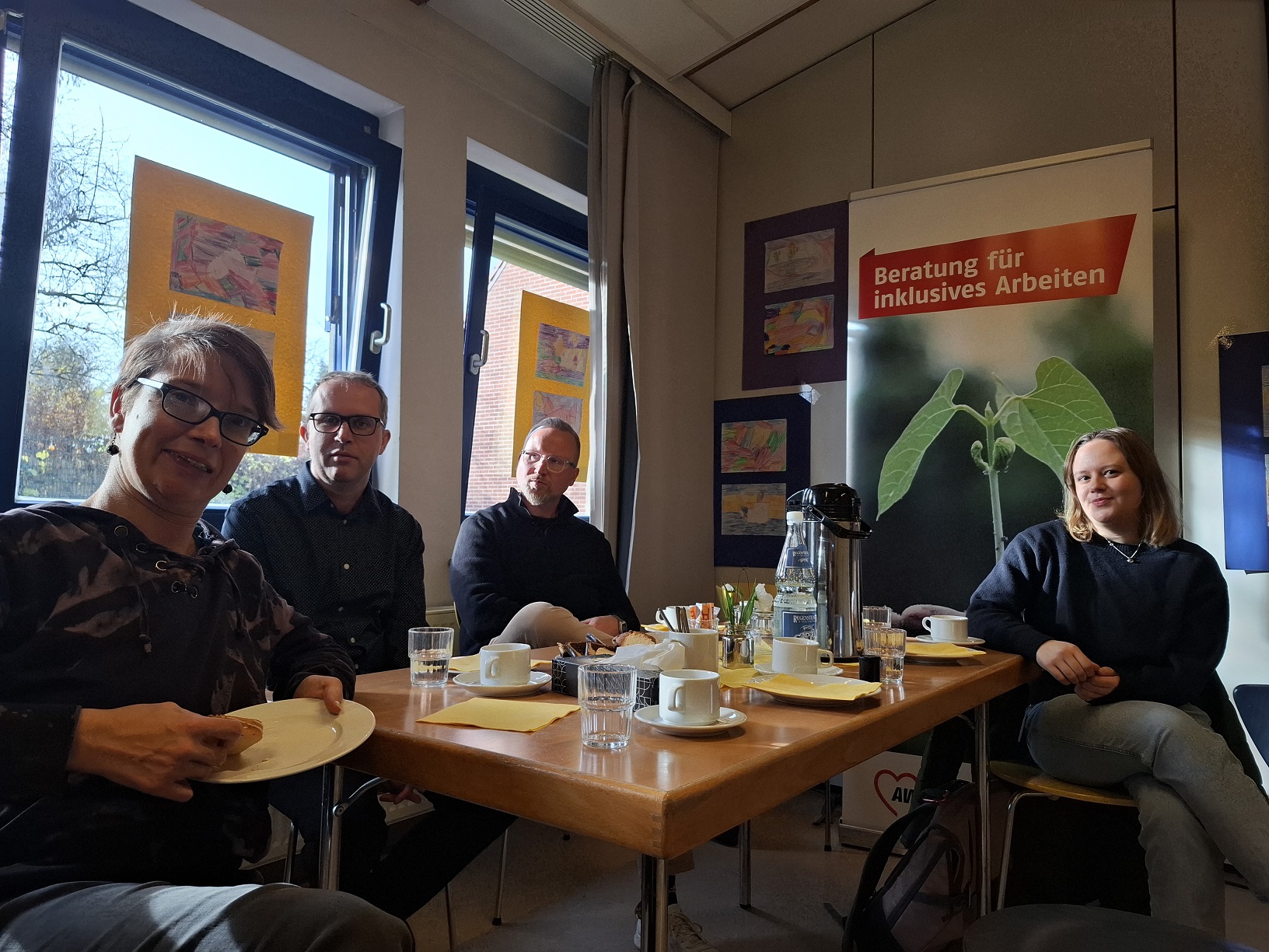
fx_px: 843
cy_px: 476
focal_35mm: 23
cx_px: 634
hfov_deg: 73.9
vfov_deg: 58.9
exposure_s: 1/100
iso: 64
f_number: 1.8
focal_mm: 5.54
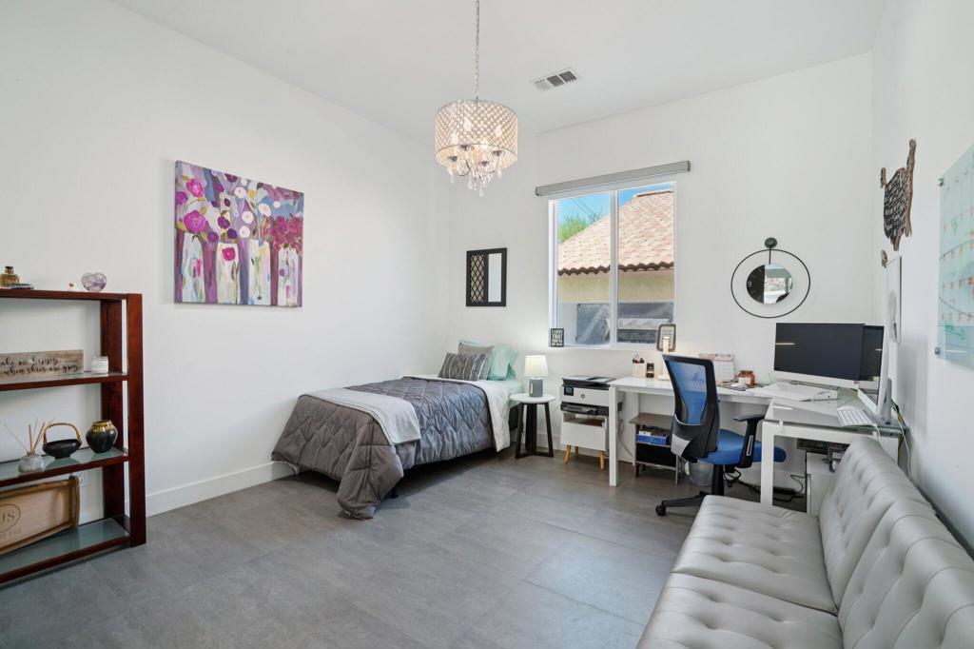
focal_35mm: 16
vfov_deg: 73.7
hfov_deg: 96.8
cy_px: 324
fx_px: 433
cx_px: 487
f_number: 8
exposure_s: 1/25
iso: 400
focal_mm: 16
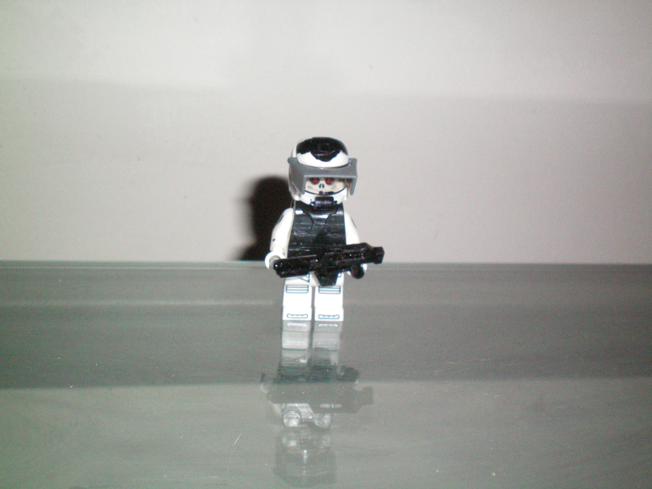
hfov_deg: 38.2
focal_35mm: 50
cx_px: 326
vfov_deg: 29.1
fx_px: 942
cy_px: 244
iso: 400
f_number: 5.2
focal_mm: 8.4
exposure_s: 1/60
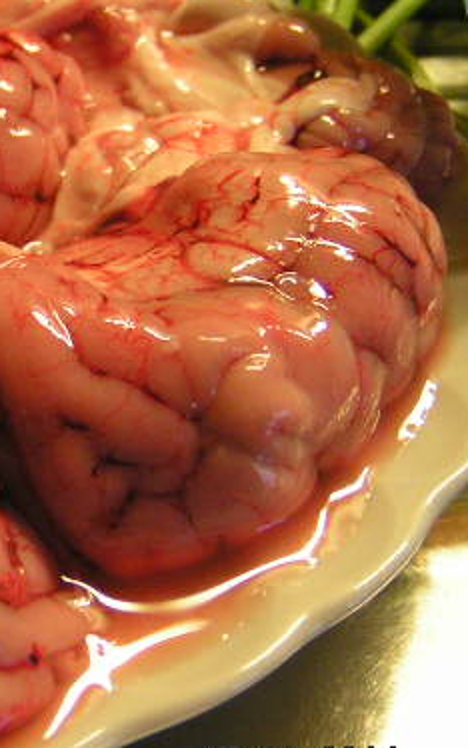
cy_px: 378
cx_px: -134
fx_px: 1407
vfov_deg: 29.8
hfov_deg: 17.7
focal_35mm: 69
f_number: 2.8
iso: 200
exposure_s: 1/20
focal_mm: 5.8
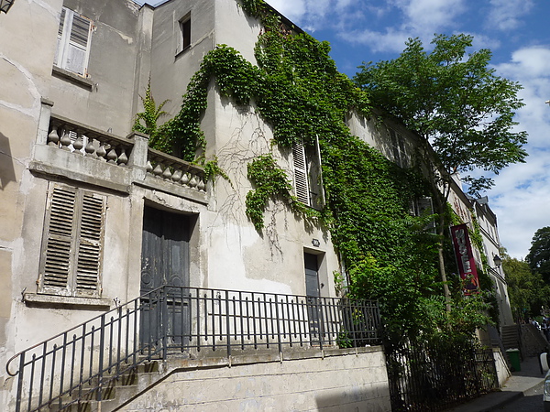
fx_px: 461
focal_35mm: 29
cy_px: 206
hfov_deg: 61.7
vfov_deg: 48.2
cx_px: 275
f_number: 5
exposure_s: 1/500
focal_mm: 5.2
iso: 80
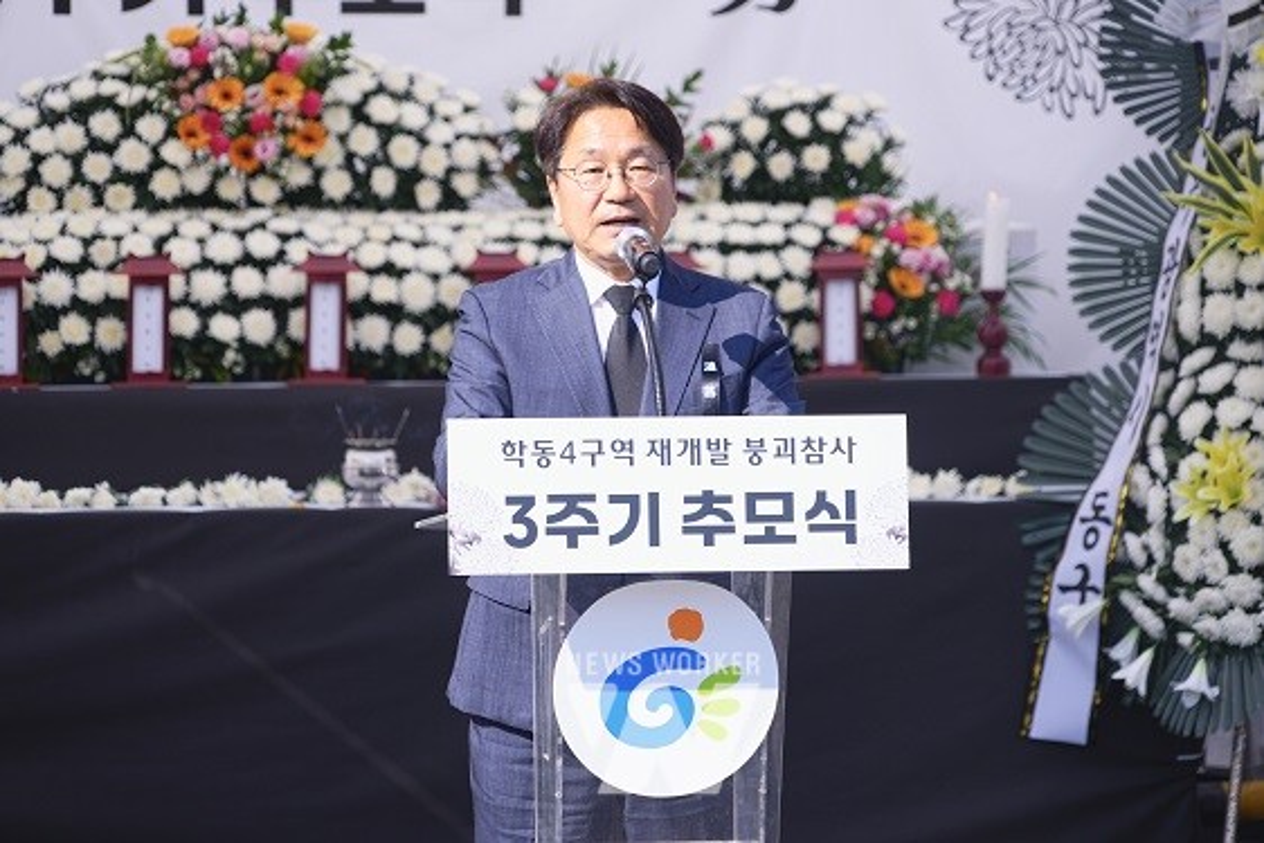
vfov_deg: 8.6
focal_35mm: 160
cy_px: 422
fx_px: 5619
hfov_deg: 12.8
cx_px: 632
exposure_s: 1/400
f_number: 6.3
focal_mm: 160
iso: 200
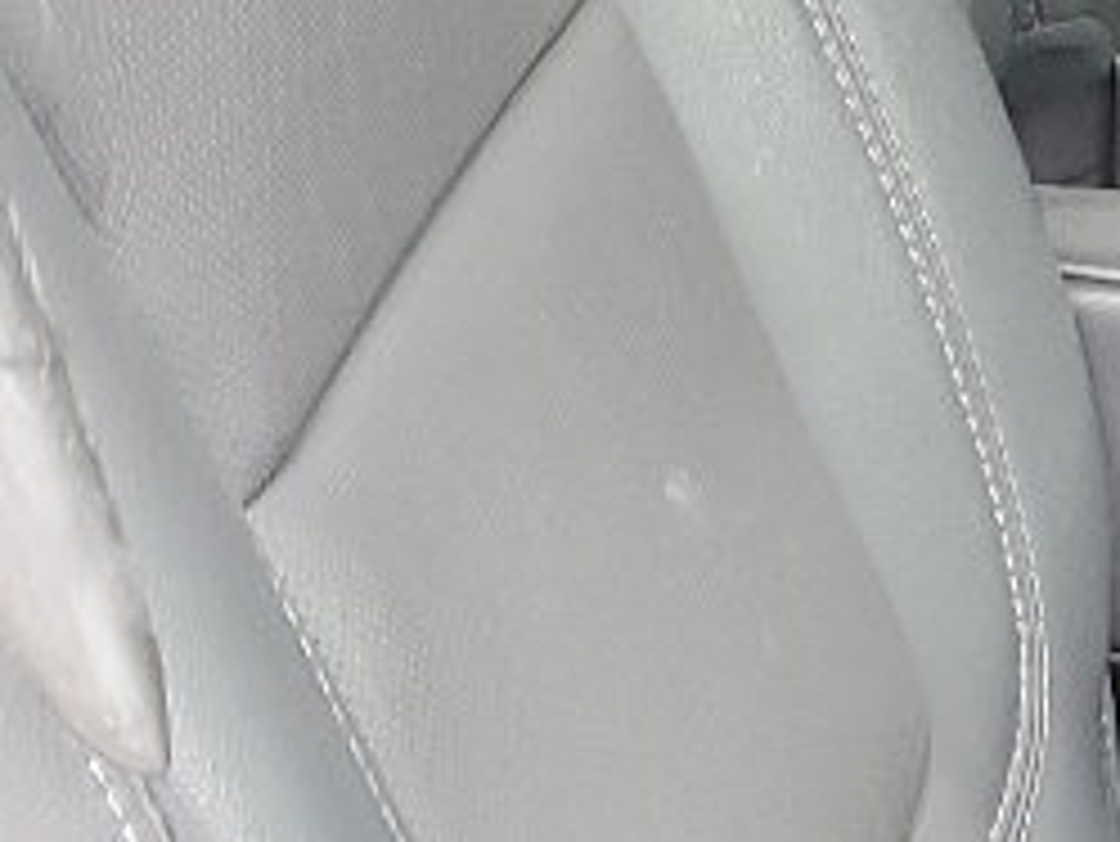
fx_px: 5406
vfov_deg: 8.8
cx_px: 1835
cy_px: 1004
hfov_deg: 11.2
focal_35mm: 167
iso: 81
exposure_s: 1/60.2
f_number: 1.5
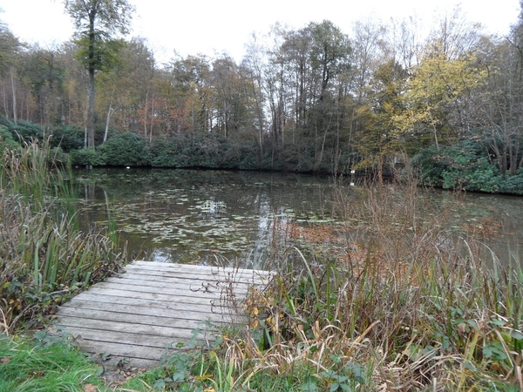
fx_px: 363
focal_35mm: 24
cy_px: 196
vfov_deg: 56.8
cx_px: 262
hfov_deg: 71.6
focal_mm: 3.9
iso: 100
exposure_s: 1/30
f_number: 3.2
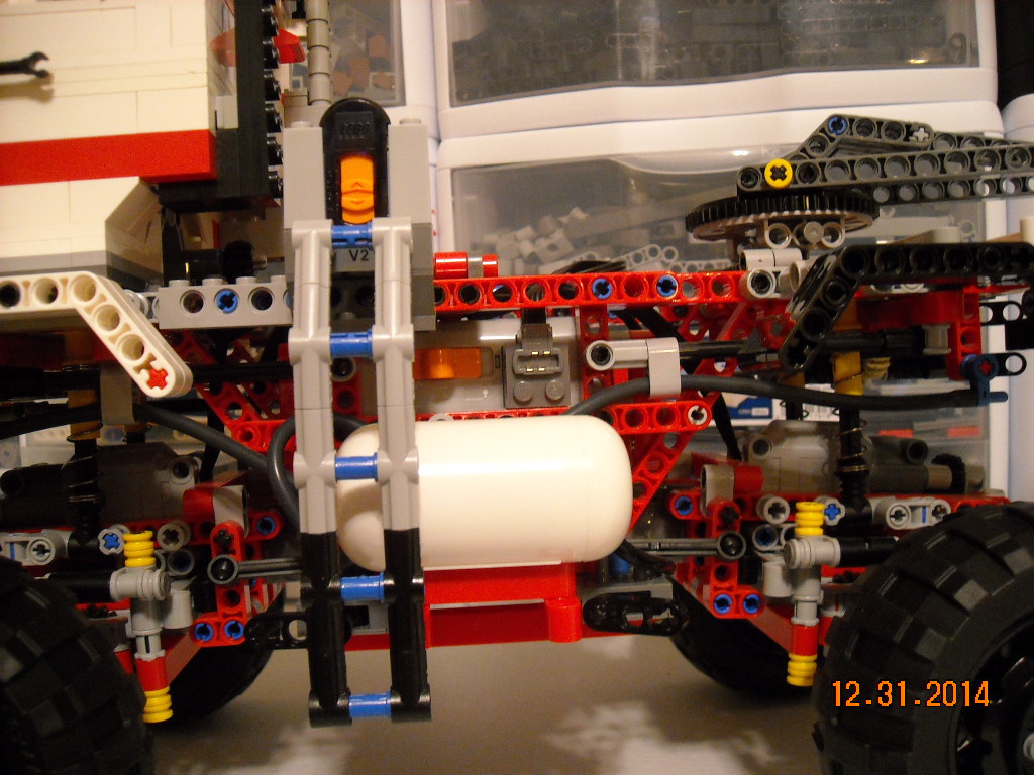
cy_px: 388
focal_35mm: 35
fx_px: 1045
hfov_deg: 52.6
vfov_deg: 40.7
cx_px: 517
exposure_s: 1/30
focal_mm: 5.7
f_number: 2.8
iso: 400
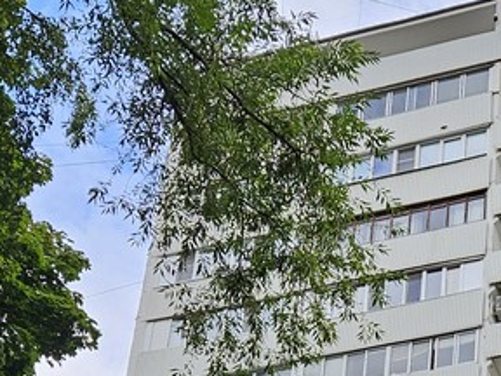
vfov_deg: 14.0
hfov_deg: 19.4
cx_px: 578
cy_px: 632
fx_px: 1389
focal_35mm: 96
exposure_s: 1/456
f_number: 1.8
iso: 25
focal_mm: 5.4
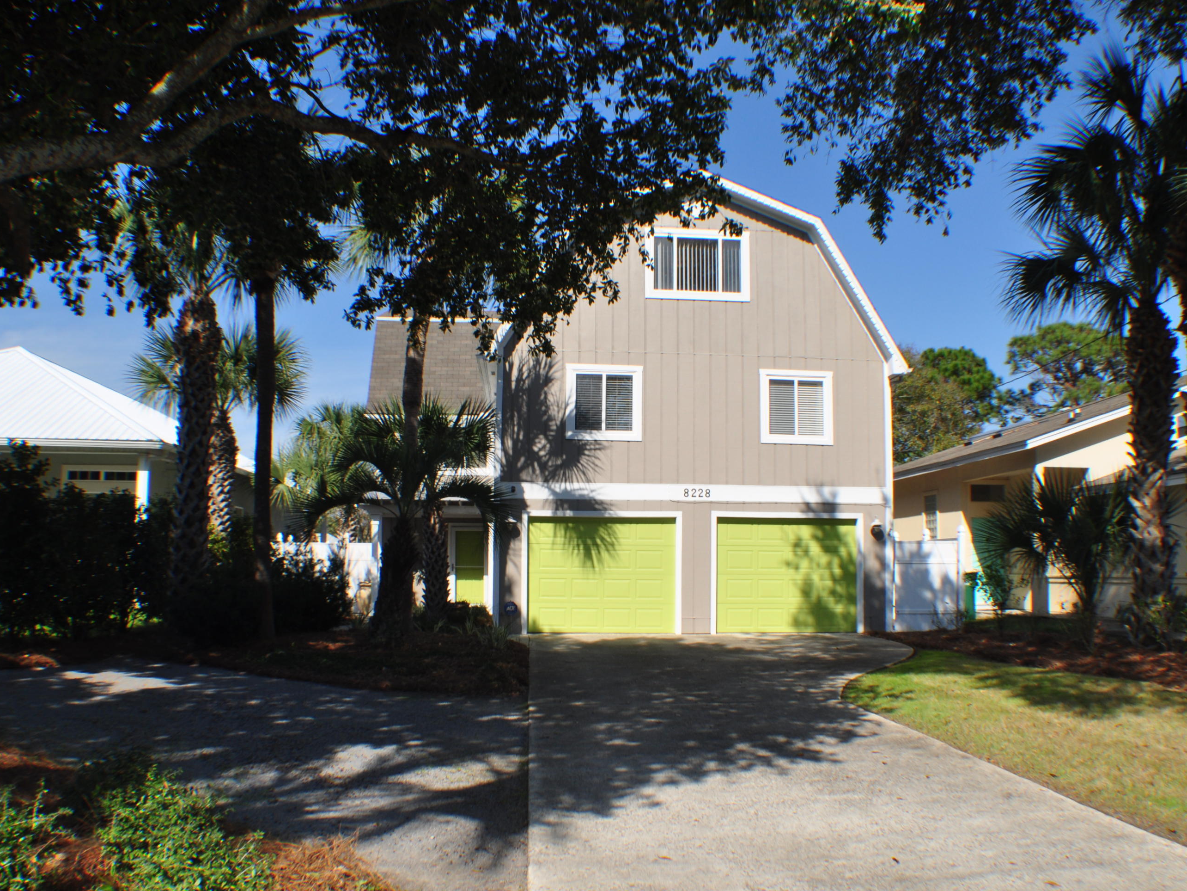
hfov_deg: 50.1
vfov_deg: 38.7
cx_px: 614
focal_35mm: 37
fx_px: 1269
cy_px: 460
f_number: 14
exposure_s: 1/200
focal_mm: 22
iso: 200
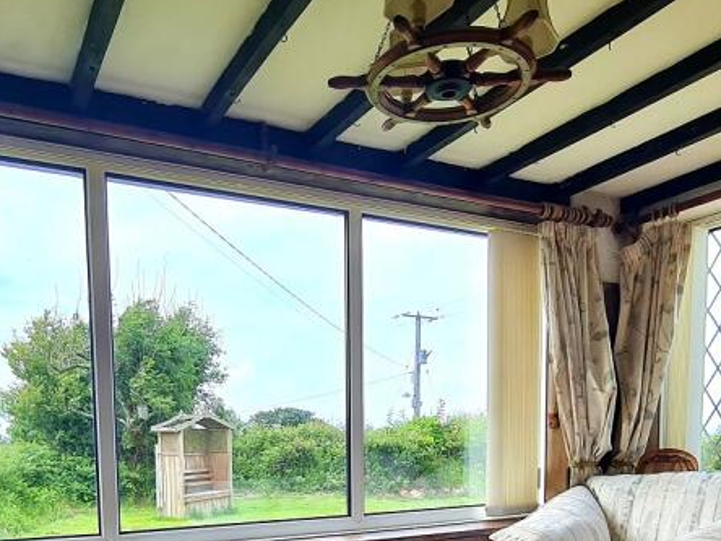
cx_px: 322
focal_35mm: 30
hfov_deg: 59.8
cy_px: 509
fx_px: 625
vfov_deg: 42.1
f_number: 2.2
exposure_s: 1/476
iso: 64
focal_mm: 2.2
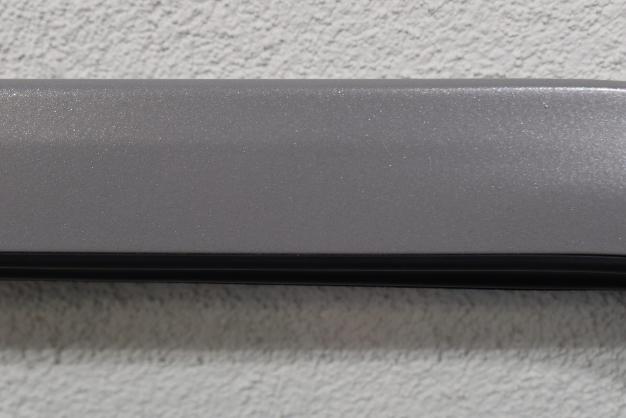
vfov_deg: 21.6
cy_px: 209
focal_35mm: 63
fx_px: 1095
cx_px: 313
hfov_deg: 31.9
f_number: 8
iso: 360
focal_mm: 42
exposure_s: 1/60
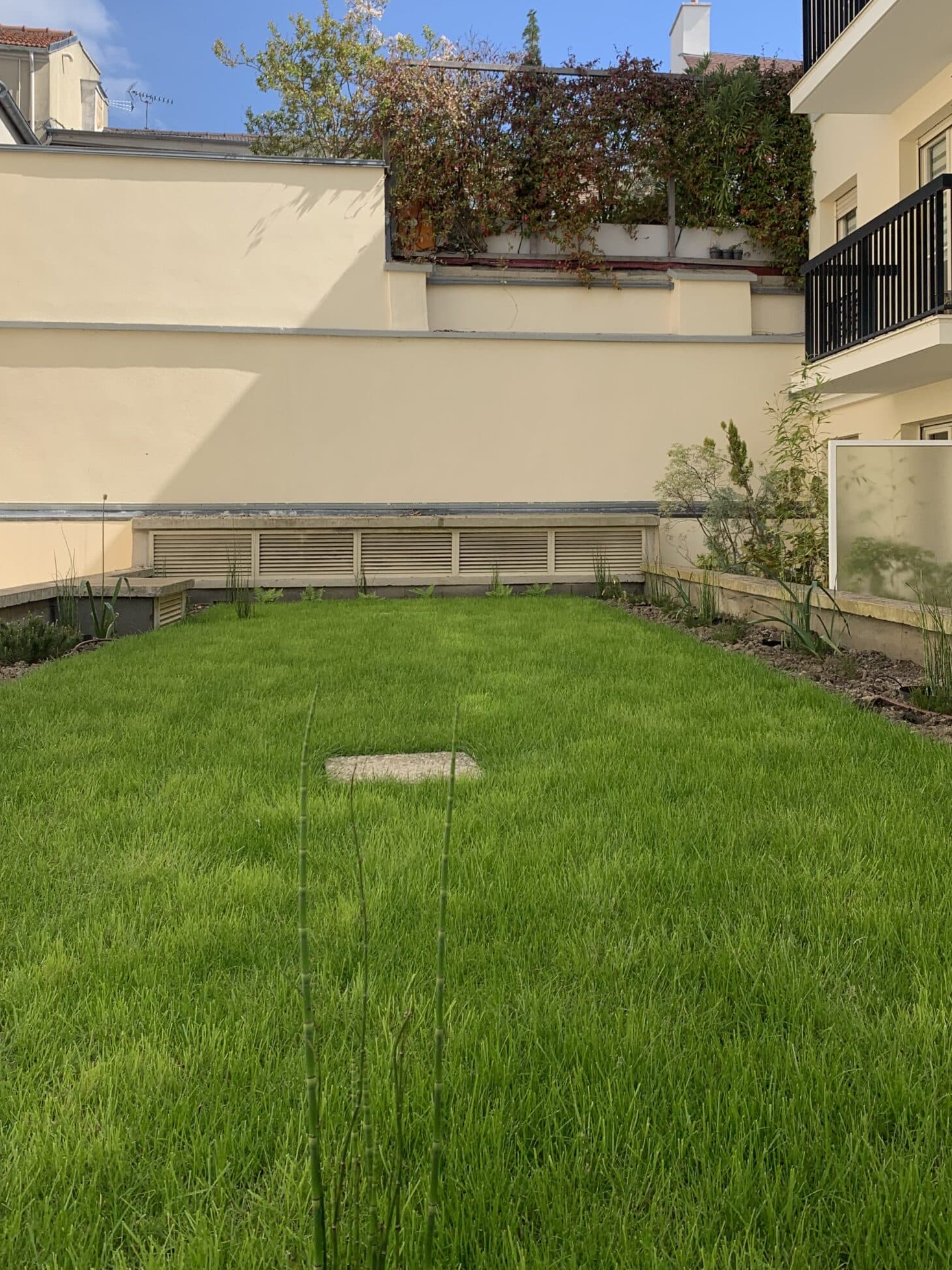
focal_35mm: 34
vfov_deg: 53.6
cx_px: 463
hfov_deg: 41.8
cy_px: 504
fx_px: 1247
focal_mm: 4.25
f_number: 1.8
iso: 25
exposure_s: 1/1748
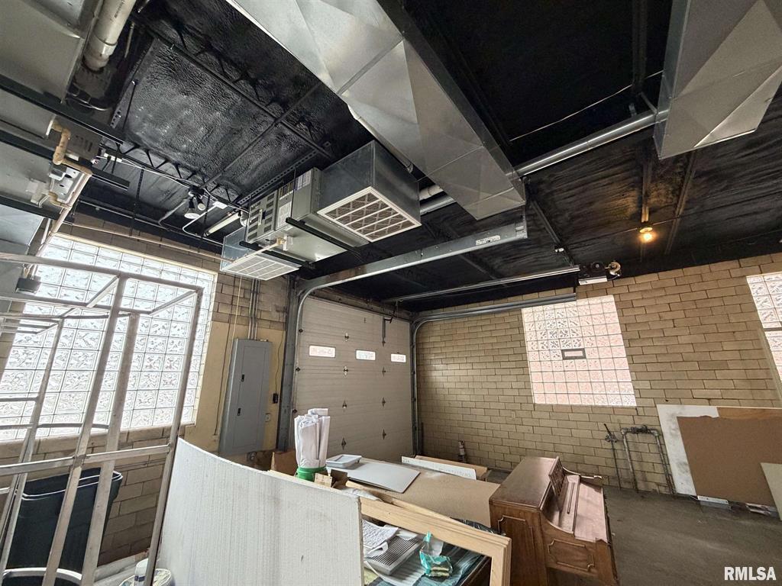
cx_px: 391
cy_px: 293
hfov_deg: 102.1
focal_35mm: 14
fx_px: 316
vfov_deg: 85.7
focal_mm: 2.22
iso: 320
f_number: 2.2
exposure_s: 1/60
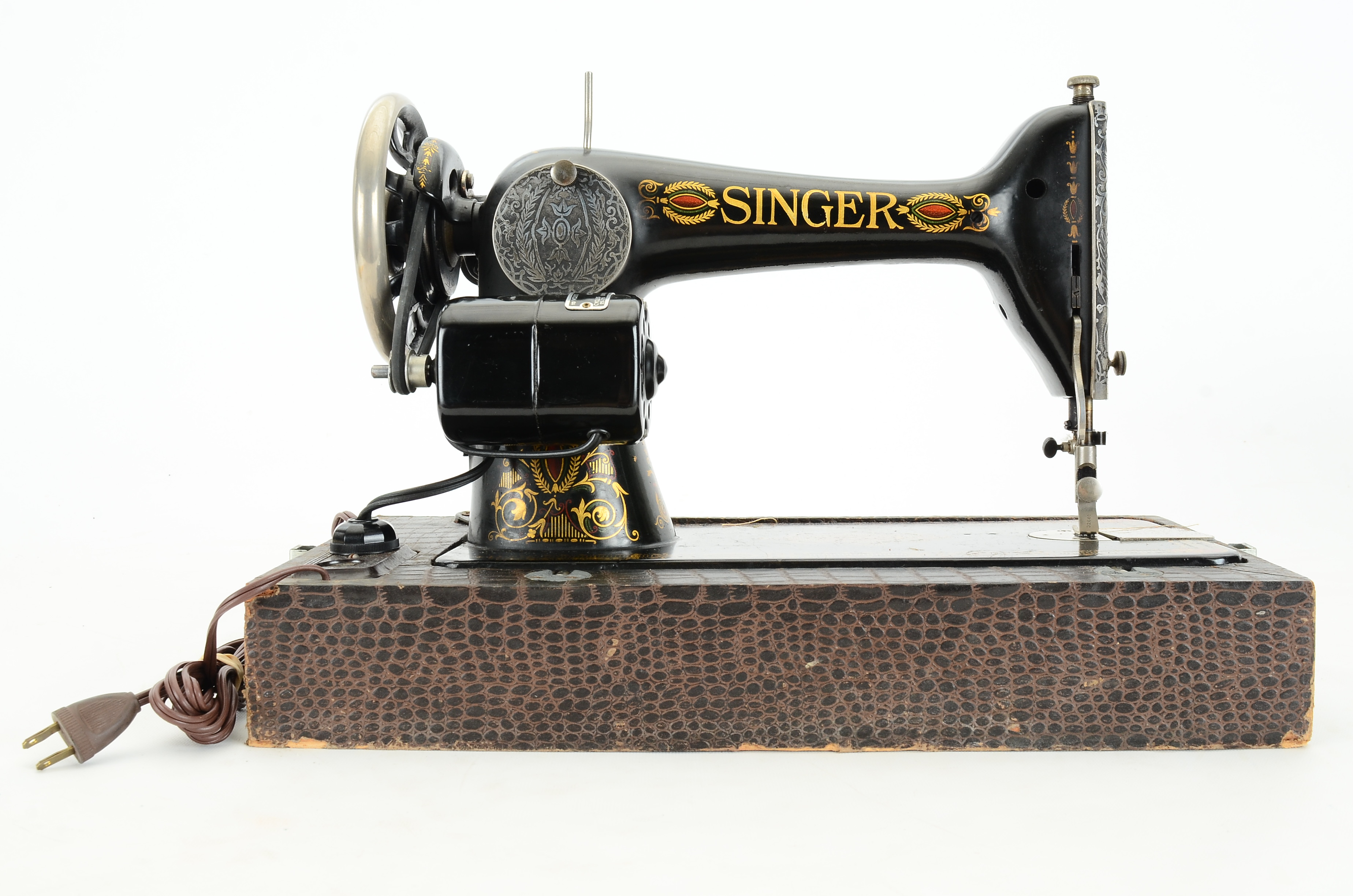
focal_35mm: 39
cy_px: 448
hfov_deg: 49.6
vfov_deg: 34.1
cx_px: 676
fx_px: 1463
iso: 320
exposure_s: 1/60
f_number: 13
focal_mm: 26
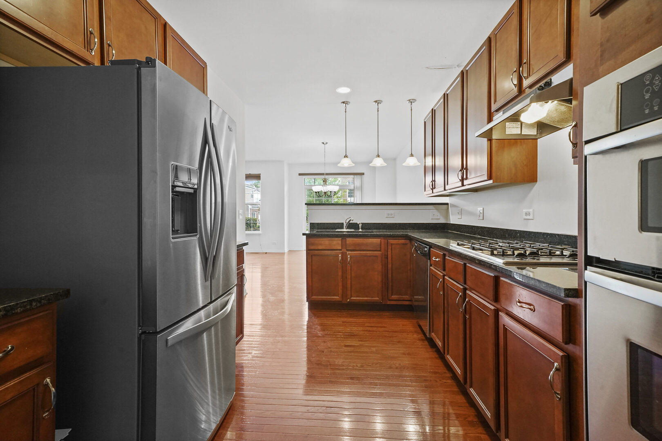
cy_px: 220
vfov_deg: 73.7
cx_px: 331
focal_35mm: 16
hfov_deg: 96.7
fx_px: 294
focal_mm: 16
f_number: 9
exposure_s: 1/5
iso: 2000
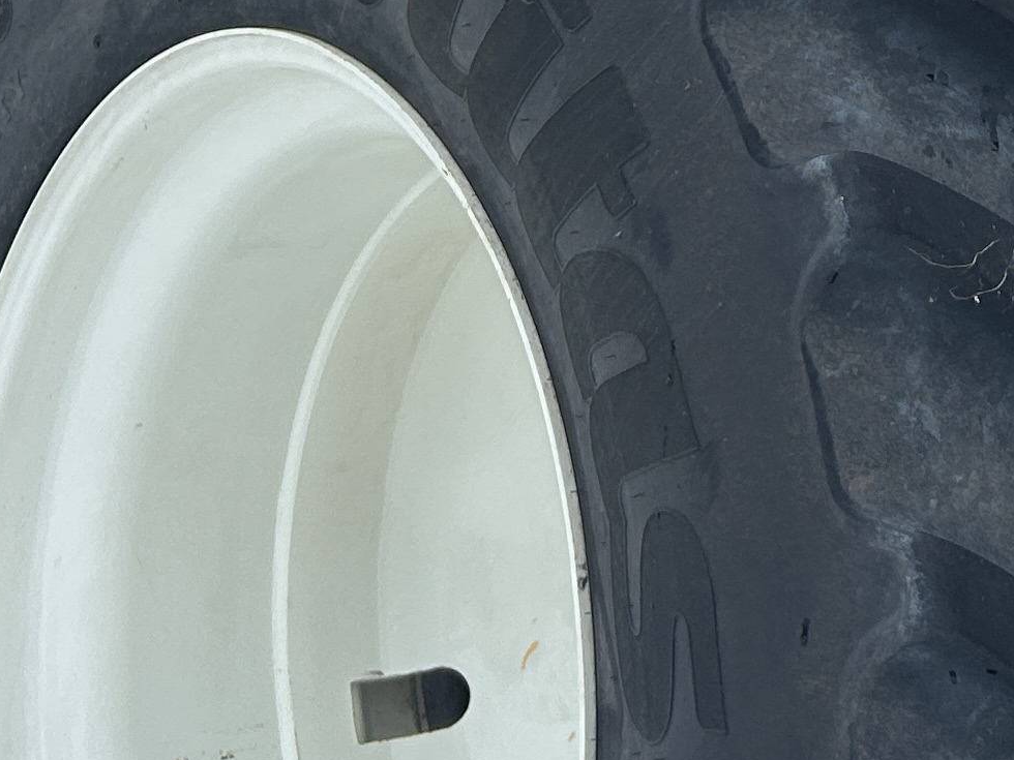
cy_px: -641
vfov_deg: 12.5
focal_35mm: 107
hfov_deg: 17.6
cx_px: 1181
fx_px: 3134
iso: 50
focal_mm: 5.7
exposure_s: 1/1488
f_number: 1.5
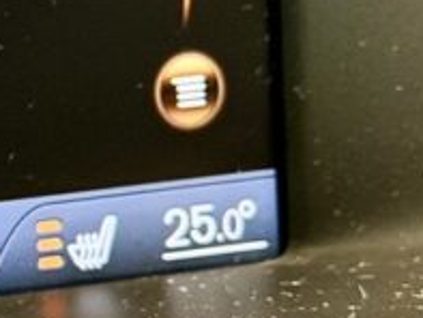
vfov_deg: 5.9
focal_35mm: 249
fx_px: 3045
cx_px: -339
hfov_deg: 7.7
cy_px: -64
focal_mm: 6.76
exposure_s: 1/25
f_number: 1.78
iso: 500
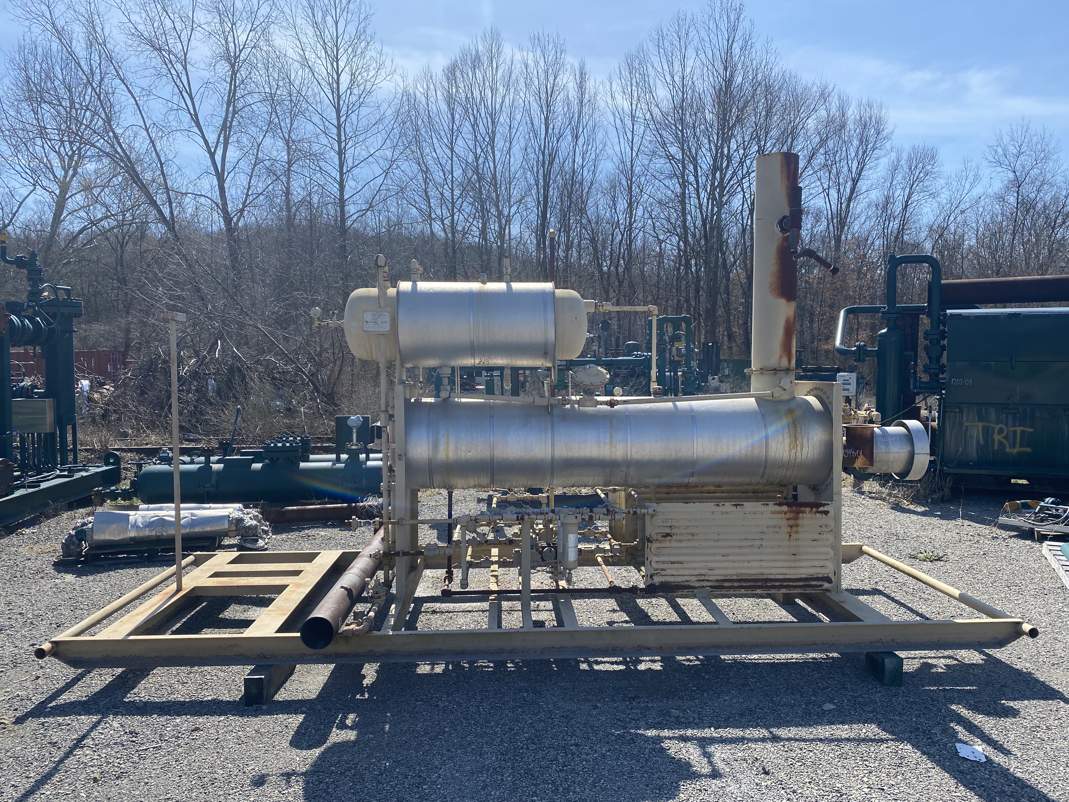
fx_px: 803
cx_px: 534
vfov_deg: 53.1
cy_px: 401
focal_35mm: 26
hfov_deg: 67.3
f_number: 1.8
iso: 32
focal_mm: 4.25
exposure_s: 1/2817
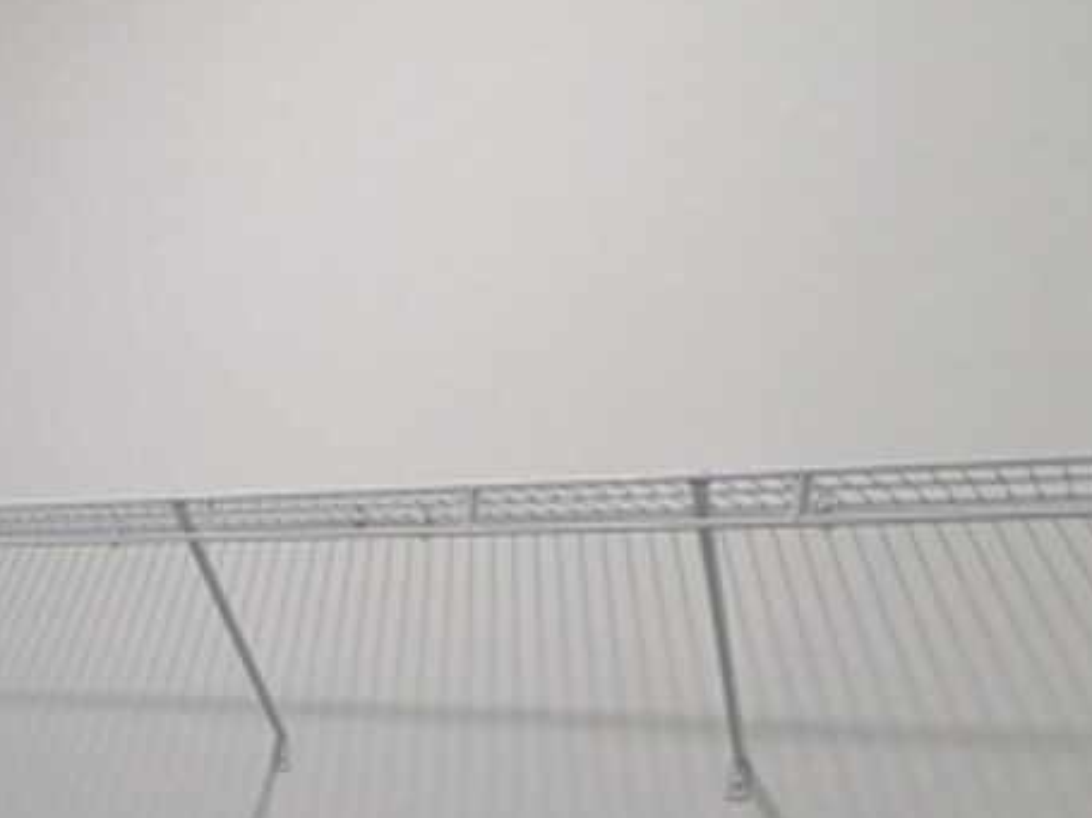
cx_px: 127
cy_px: 1060
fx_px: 1419
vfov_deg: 27.1
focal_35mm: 45
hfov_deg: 39.3
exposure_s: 1/30
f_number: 2.2
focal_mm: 2.35
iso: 80
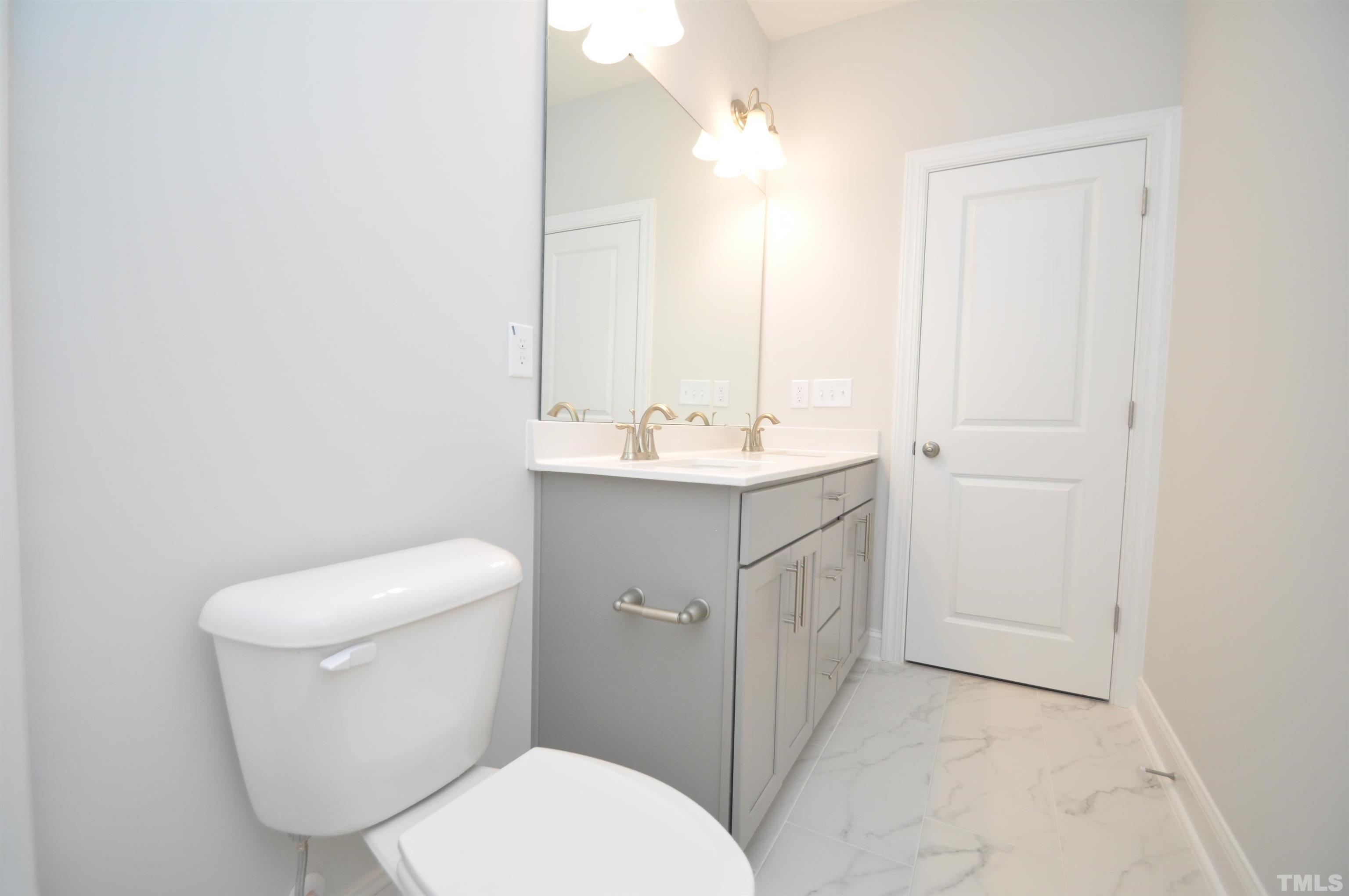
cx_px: 674
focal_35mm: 15
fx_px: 561
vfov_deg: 77.2
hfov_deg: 100.5
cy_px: 448
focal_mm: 10
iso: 400
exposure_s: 1/80
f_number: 4.5
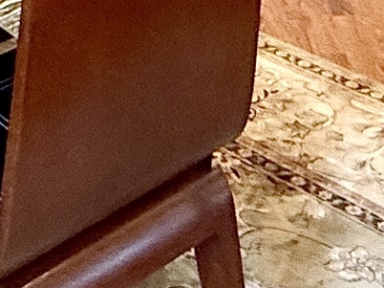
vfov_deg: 11.2
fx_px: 1186
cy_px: -435
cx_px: 155
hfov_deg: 18.4
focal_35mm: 107
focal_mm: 2.22
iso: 320
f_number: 2.2
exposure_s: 1/120
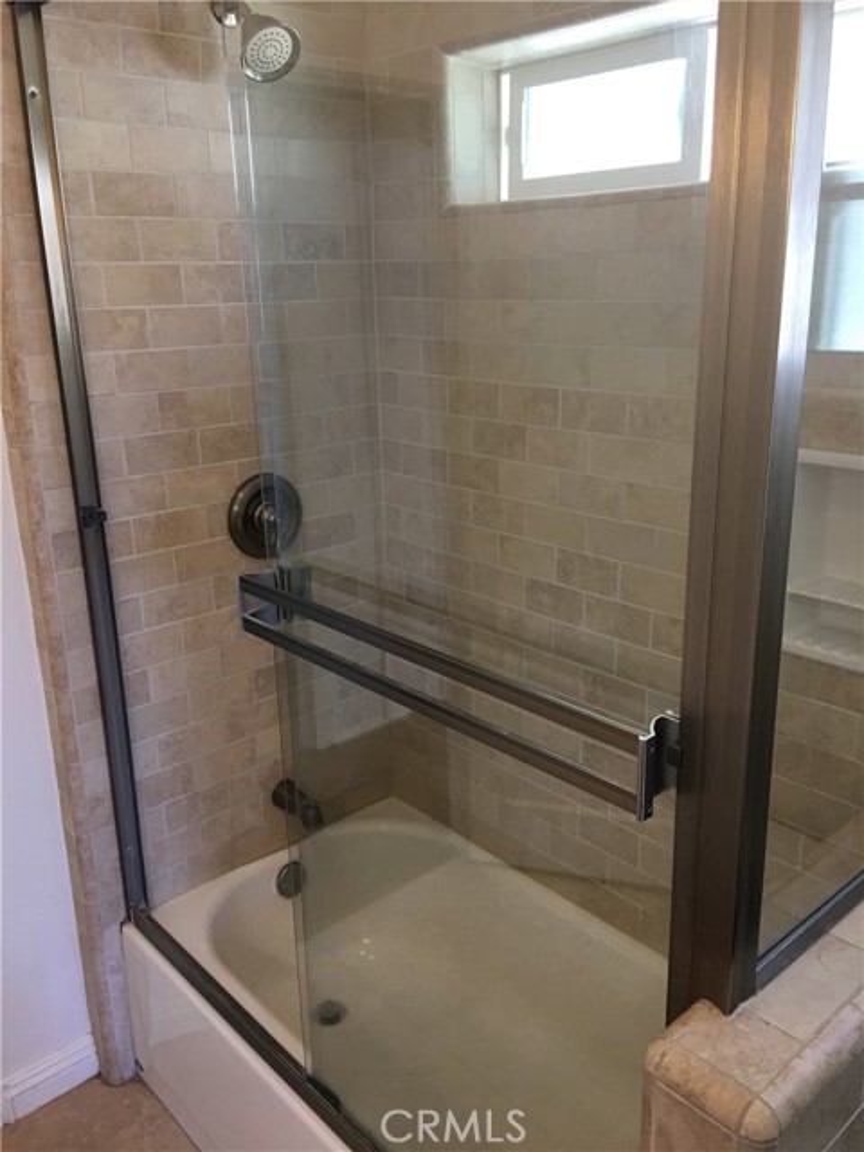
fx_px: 965
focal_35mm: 29
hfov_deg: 48.2
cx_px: 432
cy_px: 576
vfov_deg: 61.7
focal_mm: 4.15
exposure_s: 1/30
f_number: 2.2
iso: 40
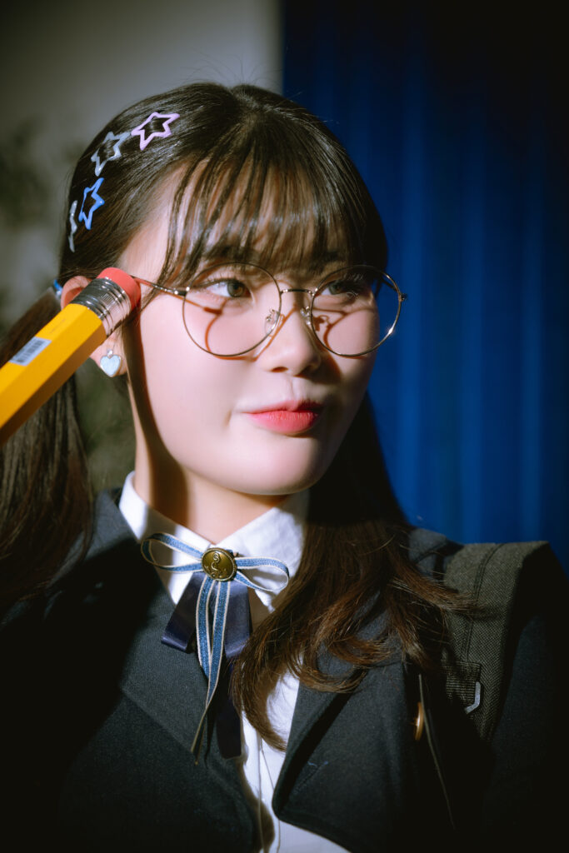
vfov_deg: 33.4
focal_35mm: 60
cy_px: 426
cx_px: 284
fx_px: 1422
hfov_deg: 22.6
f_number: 2.8
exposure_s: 1/250
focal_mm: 60
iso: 200
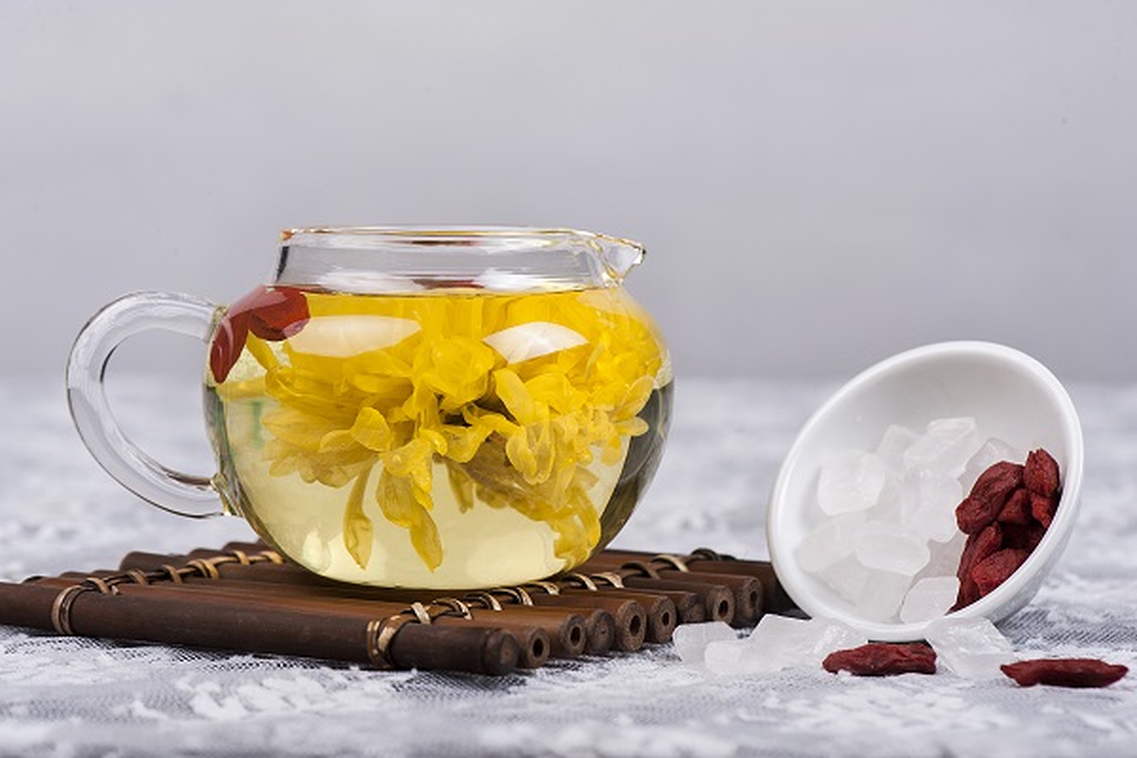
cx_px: 568
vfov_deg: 13.0
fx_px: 3316
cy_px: 379
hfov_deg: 19.5
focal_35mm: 105
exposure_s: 1/125
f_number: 13
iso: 160
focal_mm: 105
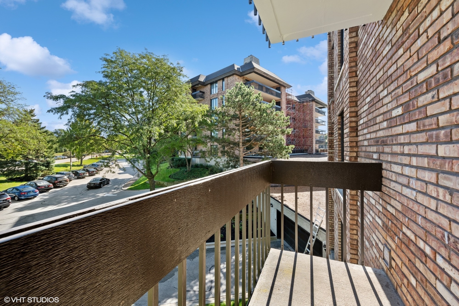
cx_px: 230
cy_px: 153
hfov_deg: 104.3
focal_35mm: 14
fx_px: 178
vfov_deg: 81.2
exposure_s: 1/90
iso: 200
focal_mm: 14
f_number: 9.5
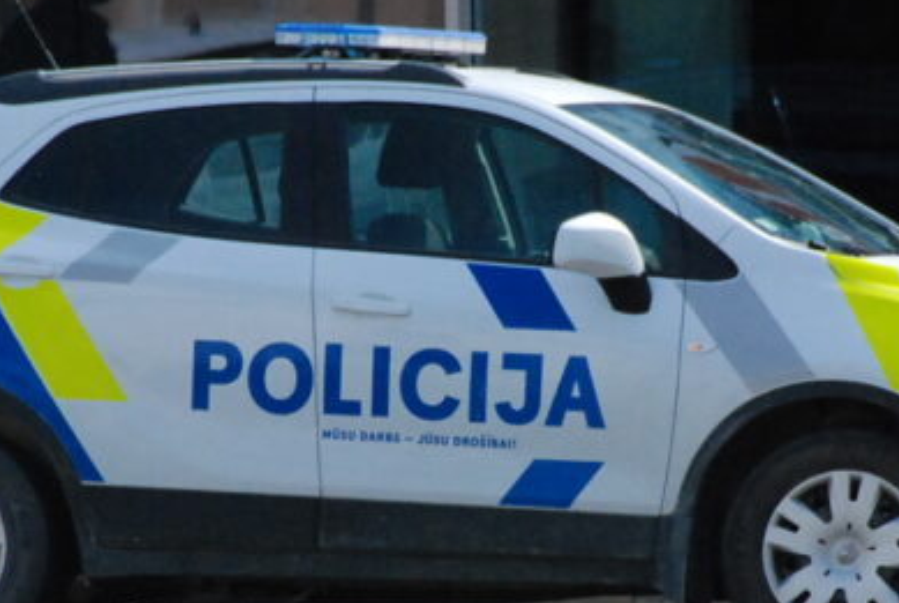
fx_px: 24669
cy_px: 348
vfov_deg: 1.4
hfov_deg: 2.1
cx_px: 423
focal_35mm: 986
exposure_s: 1/2500
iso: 1600
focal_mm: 250
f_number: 6.3
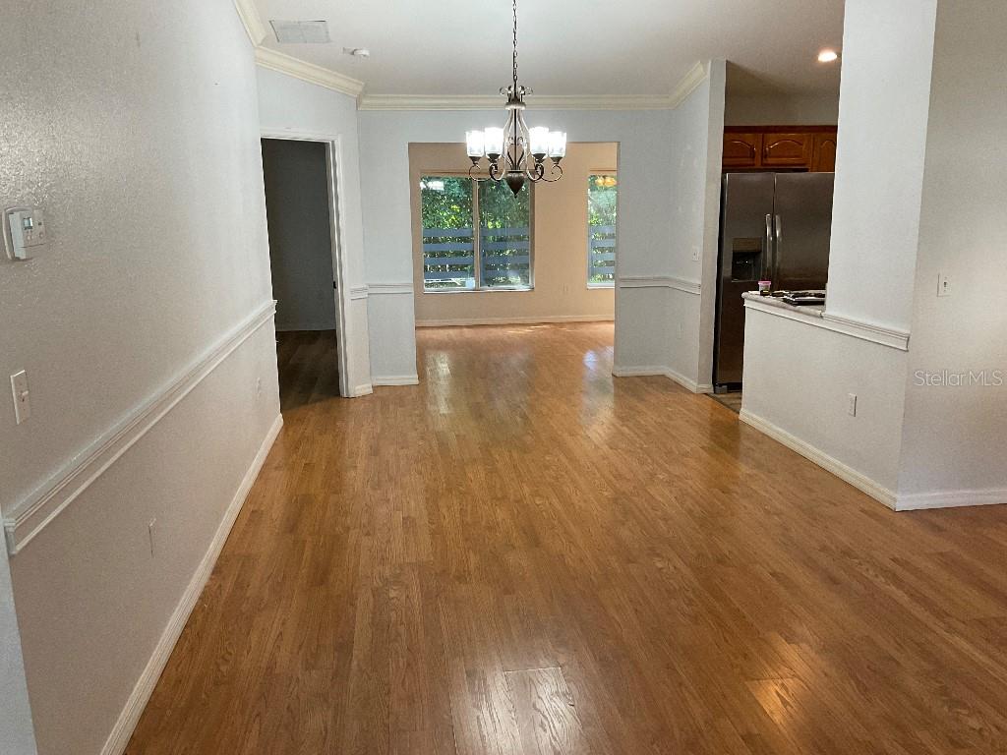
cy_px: 378
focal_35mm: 29
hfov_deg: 61.7
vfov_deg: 48.2
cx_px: 504
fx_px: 844
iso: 80
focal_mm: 3
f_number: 1.8
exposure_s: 1/60
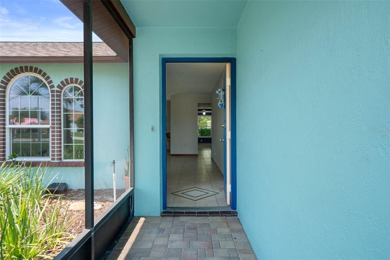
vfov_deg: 59.5
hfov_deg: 81.2
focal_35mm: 21
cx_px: 195
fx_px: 227
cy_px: 130
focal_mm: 21
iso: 400
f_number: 8
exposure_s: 1/60
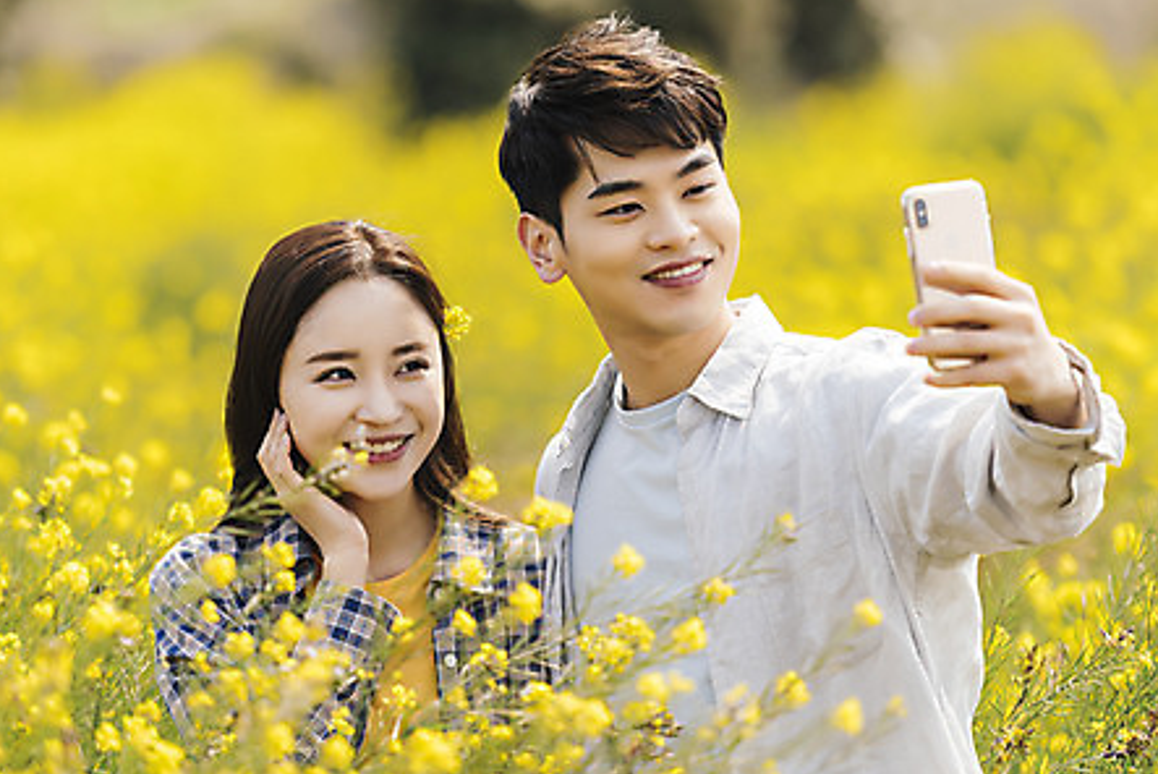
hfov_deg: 8.9
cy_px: 408
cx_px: 540
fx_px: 7403
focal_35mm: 230
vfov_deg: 6.0
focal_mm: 170
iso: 100
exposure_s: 1/1000
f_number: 2.8
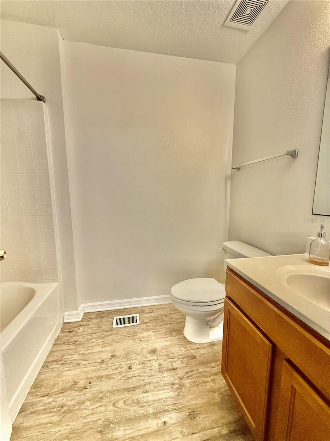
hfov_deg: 85.7
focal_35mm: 14
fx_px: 178
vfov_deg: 102.1
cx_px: 165
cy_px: 220
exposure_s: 1/120
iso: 200
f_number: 2.2
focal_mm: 2.22
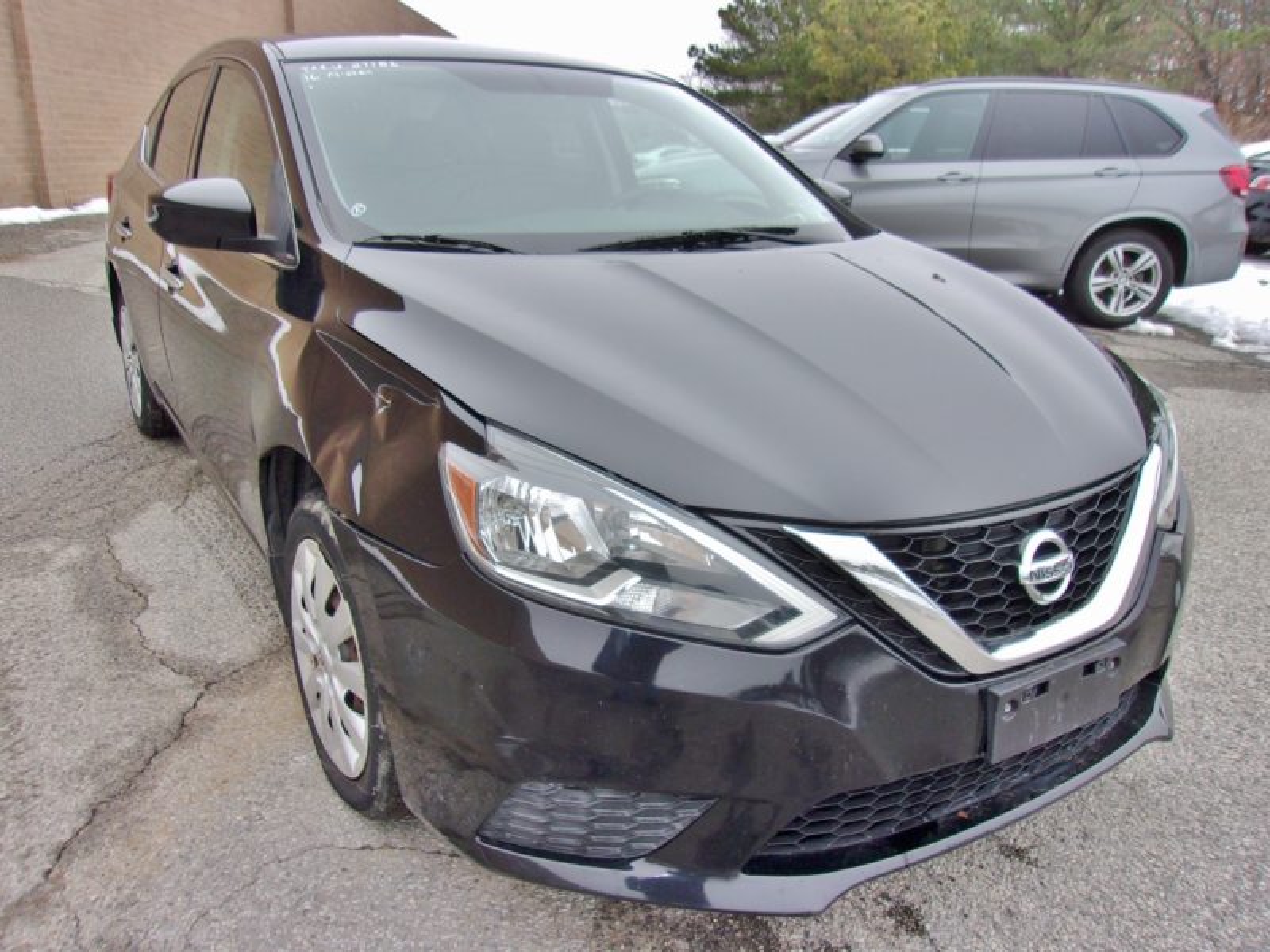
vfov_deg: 51.4
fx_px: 991
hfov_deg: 65.3
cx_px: 635
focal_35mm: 27
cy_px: 476
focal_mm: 4.9
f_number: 3
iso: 80
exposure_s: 1/250
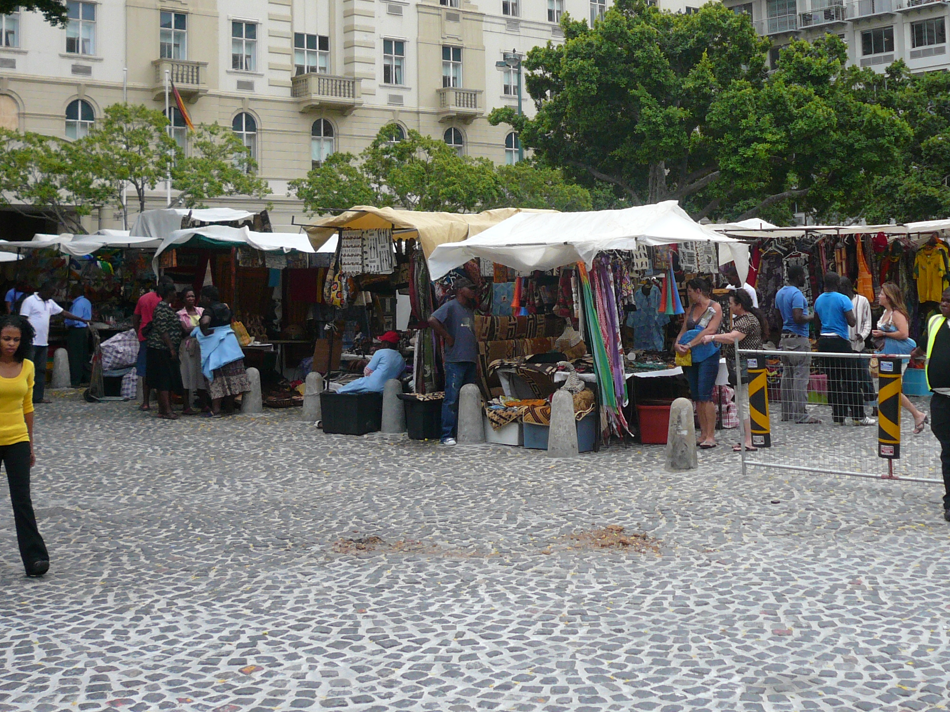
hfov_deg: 36.6
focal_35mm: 52
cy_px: 191
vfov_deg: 27.7
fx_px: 1427
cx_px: 604
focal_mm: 5.4
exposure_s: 1/320
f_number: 3
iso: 100
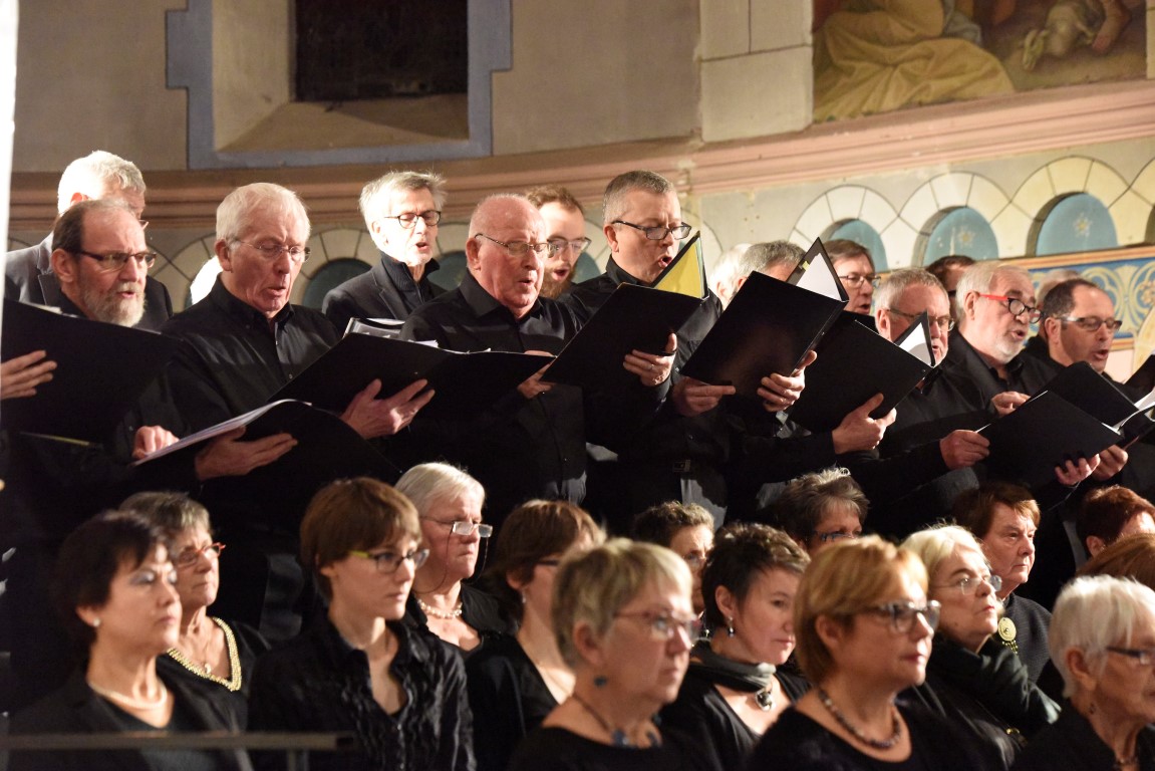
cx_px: 578
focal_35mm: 112
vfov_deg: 12.2
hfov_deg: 18.3
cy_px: 386
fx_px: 3594
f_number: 4.5
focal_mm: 112
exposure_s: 1/125
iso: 12800
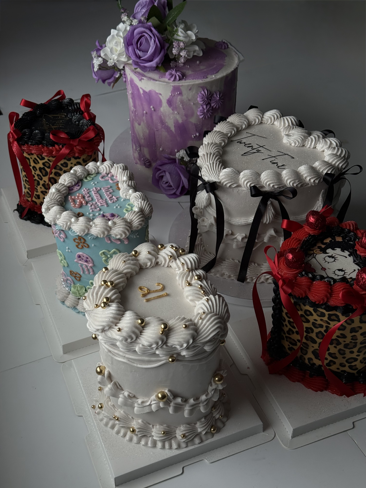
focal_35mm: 48
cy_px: 244
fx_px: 677
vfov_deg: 39.7
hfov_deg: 30.3
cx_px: 183
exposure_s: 1/828
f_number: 1.78
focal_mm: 6.76
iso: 64
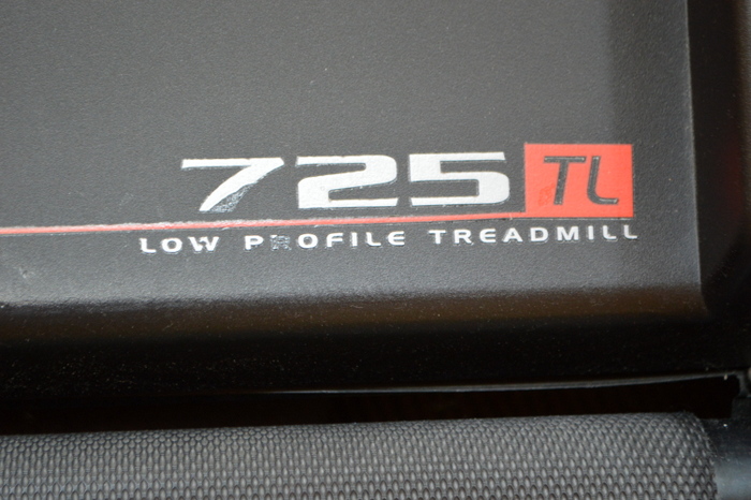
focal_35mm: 82
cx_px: 376
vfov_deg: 16.5
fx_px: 1720
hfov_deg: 24.6
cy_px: 250
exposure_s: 1/15
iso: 1100
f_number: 5.6
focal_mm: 55
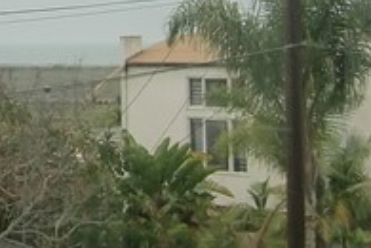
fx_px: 1350
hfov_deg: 14.7
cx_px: -162
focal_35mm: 131
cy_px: -27
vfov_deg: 10.3
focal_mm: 4.3
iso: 64
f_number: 3.2
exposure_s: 1/800
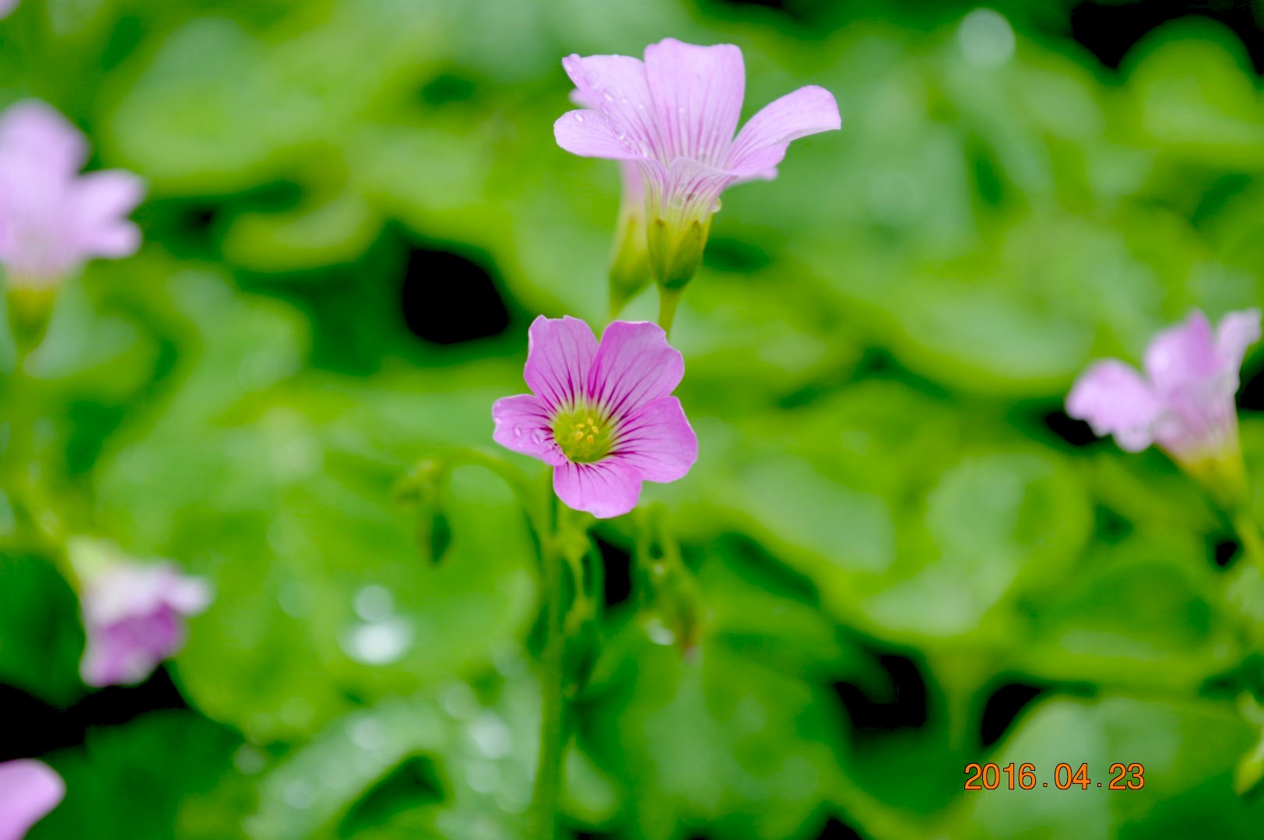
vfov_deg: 16.5
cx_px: 632
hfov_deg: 24.6
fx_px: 2894
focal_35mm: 82
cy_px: 420
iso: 100
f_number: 7.1
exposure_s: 1/200
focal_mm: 55
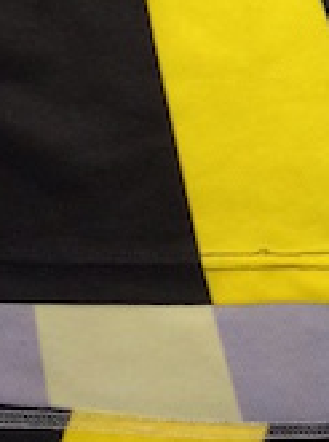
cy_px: -434
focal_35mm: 141
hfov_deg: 10.2
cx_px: 452
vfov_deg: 12.4
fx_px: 1794
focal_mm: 4.15
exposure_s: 1/24
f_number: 2.2
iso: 80
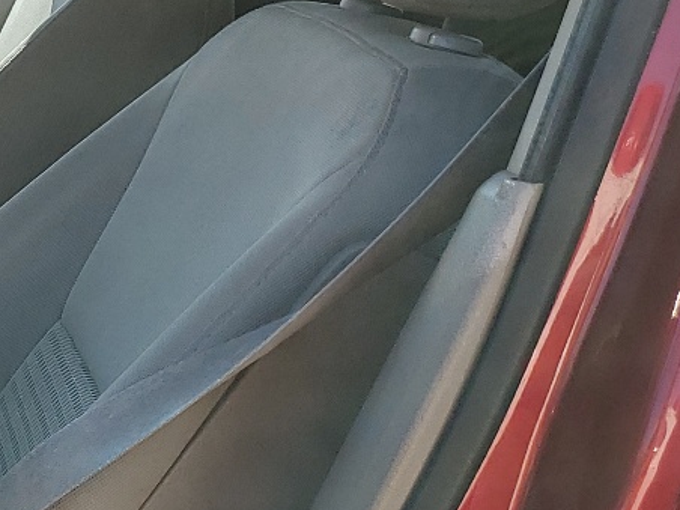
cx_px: -361
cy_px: 343
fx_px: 1807
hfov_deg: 18.6
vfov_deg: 16.0
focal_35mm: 92
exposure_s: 1/1250
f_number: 1.5
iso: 50
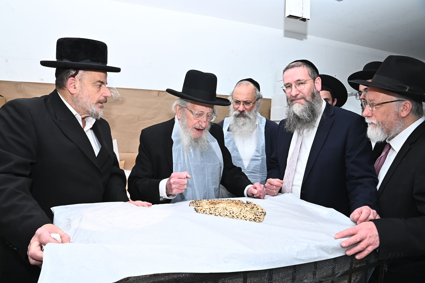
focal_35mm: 24
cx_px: 212
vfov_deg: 53.1
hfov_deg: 73.8
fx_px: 283
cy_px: 142
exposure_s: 1/200
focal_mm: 24
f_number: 14
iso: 2500
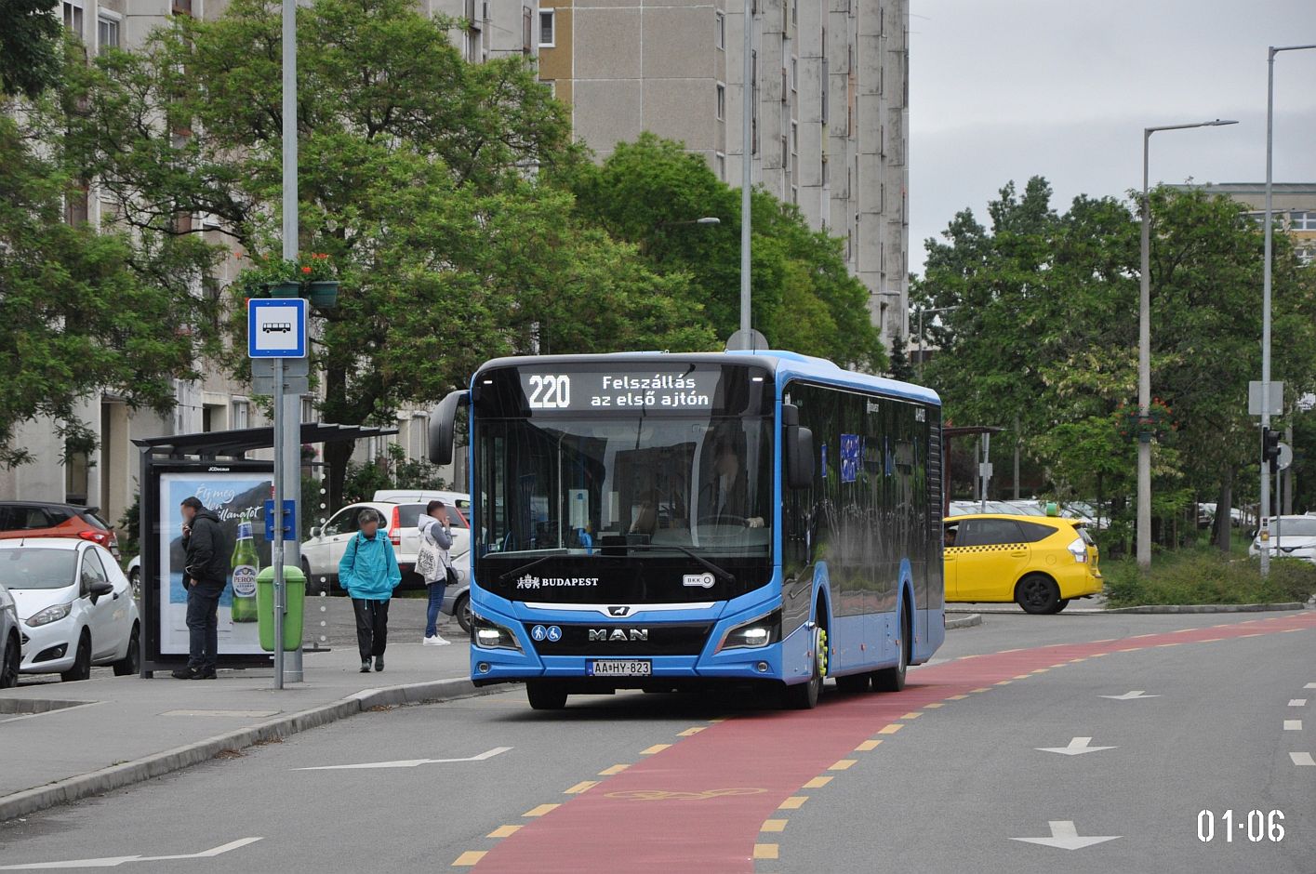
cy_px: 437
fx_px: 5751
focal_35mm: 158
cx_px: 658
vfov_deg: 8.7
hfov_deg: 13.1
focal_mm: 105
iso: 800
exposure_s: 1/640
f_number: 5.6
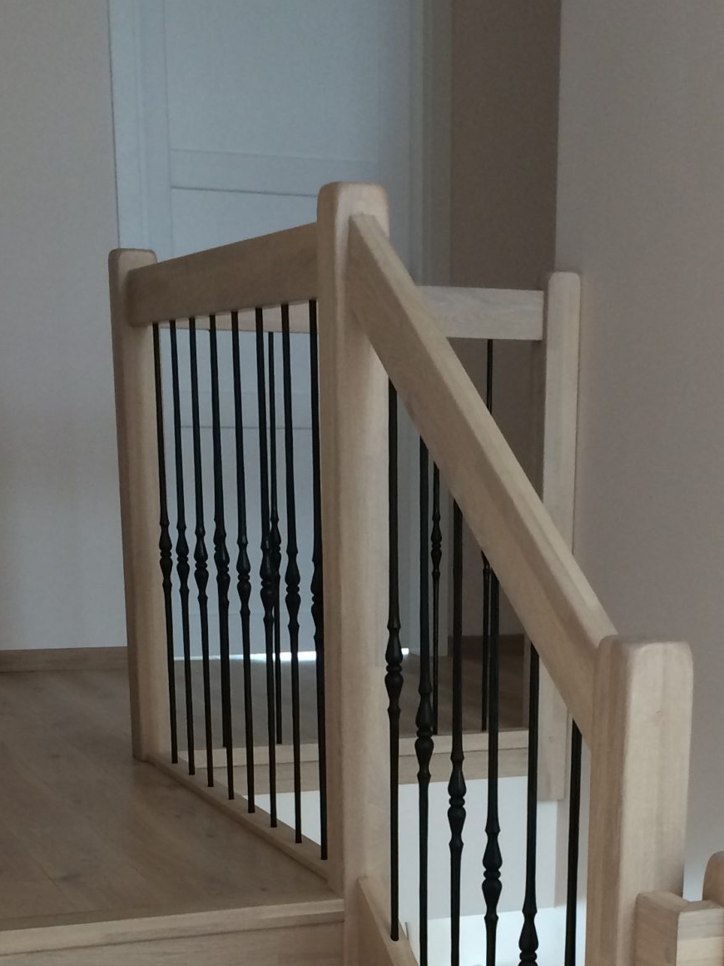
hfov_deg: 22.9
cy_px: 1014
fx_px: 1785
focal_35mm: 64
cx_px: 469
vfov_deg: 28.0
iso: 125
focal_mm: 4.15
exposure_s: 1/33
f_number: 2.2
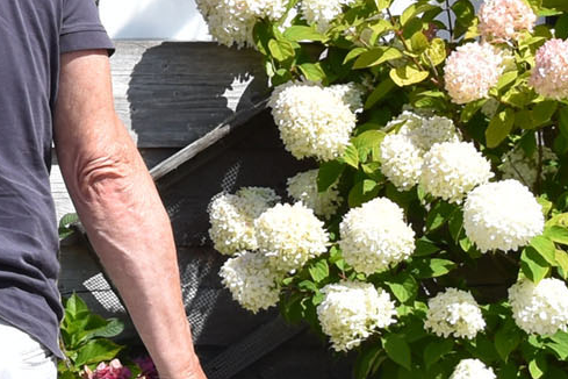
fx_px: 6673
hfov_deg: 4.8
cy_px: -299
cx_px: -289
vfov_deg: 3.2
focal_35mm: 423
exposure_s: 1/400
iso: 200
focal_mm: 46
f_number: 10
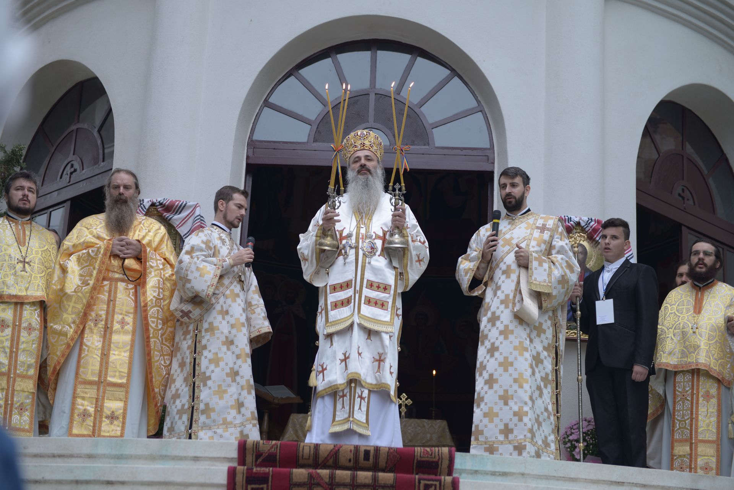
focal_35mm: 62
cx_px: 367
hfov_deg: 32.4
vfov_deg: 21.9
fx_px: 1264
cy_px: 245
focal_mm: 62
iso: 200
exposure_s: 1/60
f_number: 2.8
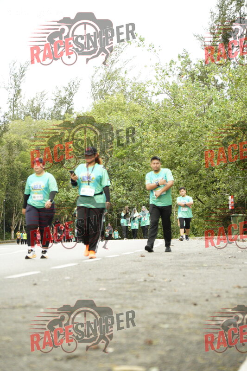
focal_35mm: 105
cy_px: 186
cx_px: 124
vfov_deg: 19.5
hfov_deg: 13.0
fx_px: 1081
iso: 4000
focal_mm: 70
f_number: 2.8
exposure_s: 1/1000
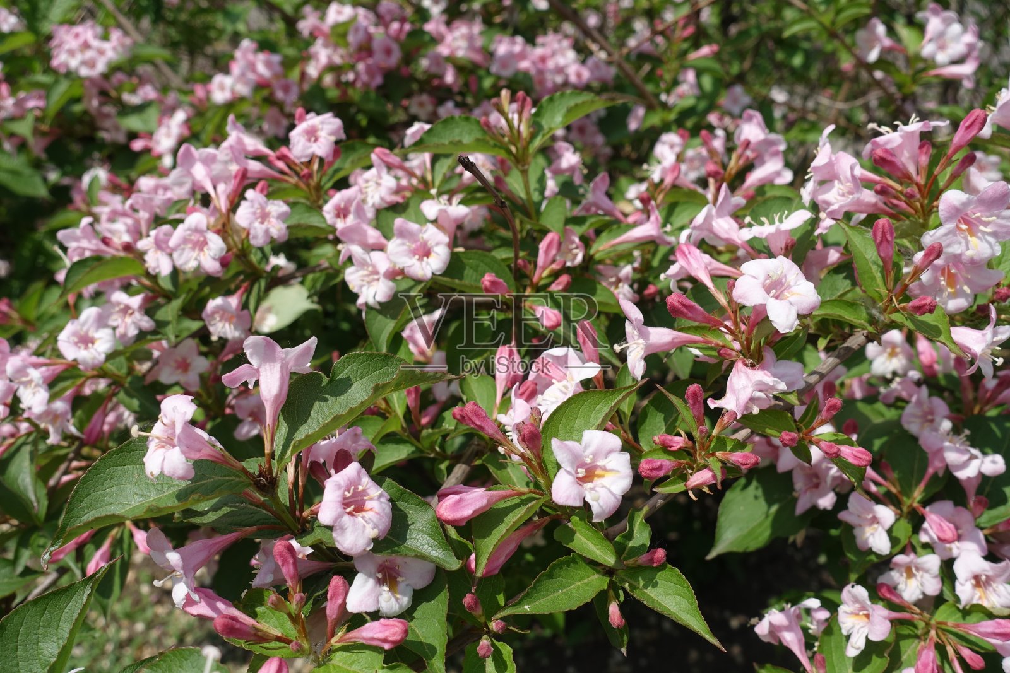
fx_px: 870
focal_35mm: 31
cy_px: 336
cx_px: 505
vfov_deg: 42.3
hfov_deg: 60.3
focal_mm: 11.45
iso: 125
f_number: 4
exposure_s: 1/160
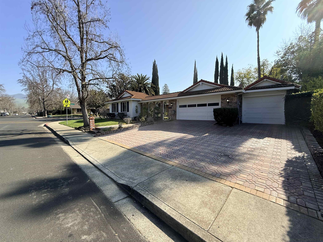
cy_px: 121
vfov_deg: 85.7
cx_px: 162
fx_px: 131
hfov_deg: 102.1
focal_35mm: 14
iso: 64
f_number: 2.2
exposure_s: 1/1464
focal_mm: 2.22
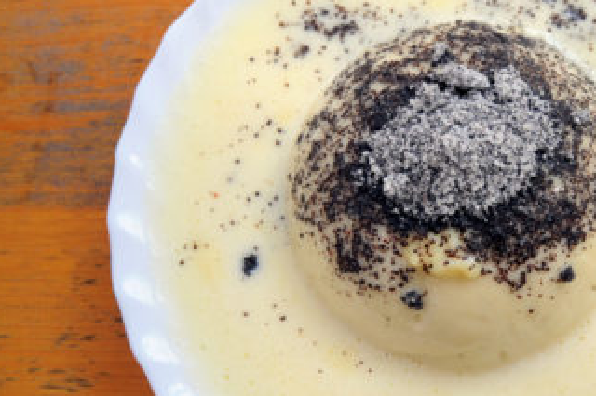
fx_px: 993
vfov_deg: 22.6
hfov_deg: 32.6
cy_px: 213
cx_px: 467
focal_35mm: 60
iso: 200
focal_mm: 20
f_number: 6.3
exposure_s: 1/200
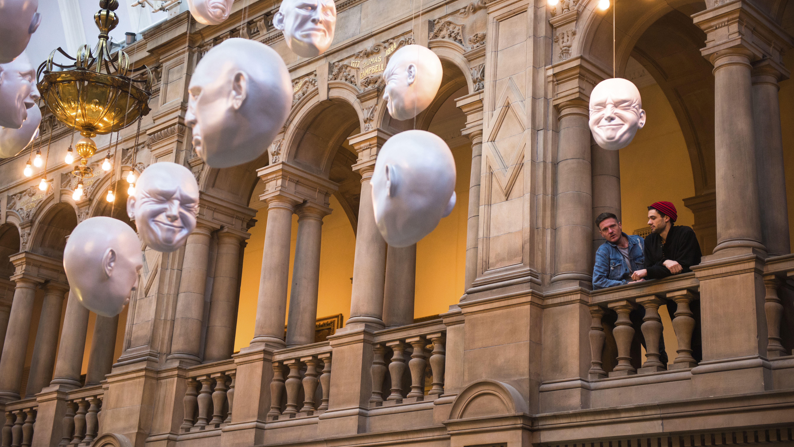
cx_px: 397
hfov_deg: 36.0
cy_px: 214
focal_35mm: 58
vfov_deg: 20.7
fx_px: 1221
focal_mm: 55
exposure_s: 1/80
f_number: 2.8
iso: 1600
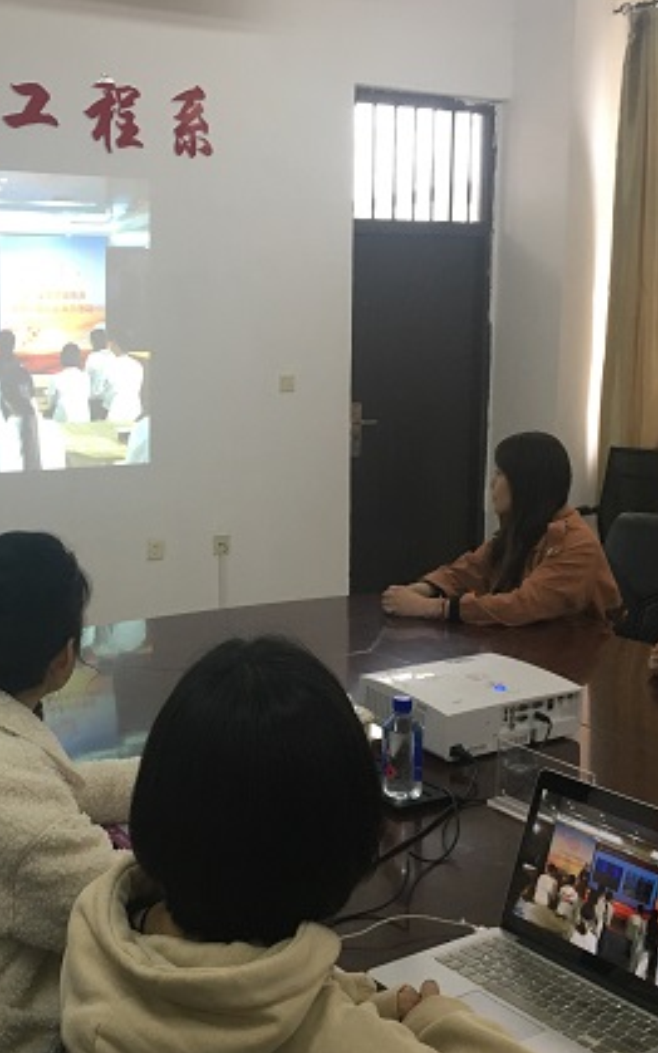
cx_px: 191
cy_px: 543
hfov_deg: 28.9
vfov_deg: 45.3
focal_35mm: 44
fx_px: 1262
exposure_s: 1/33
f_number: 2.2
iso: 125
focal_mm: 4.15
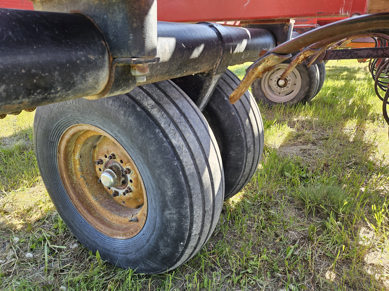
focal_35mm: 23
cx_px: 194
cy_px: 146
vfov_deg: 58.9
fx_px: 258
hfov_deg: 73.9
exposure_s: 1/120
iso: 32
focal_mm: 5.4
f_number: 1.8
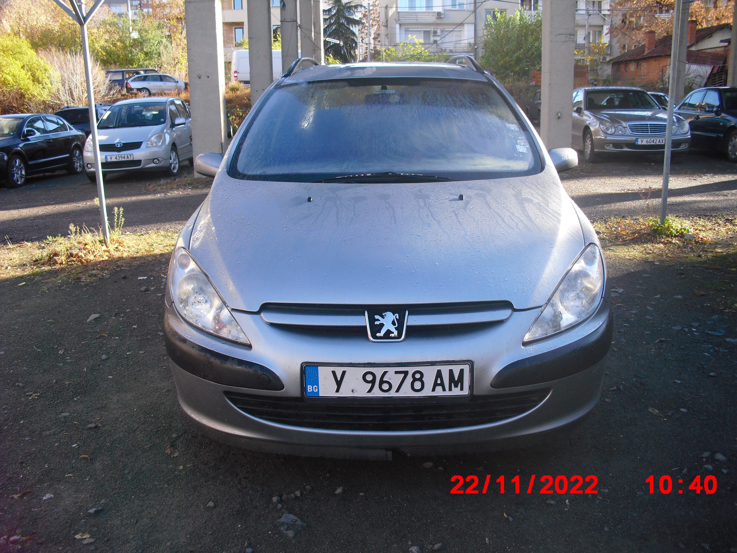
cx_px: 368
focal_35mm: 36
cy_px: 276
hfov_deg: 51.4
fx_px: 766
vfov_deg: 39.7
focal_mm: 6.3
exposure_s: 1/200
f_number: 3.1
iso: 100
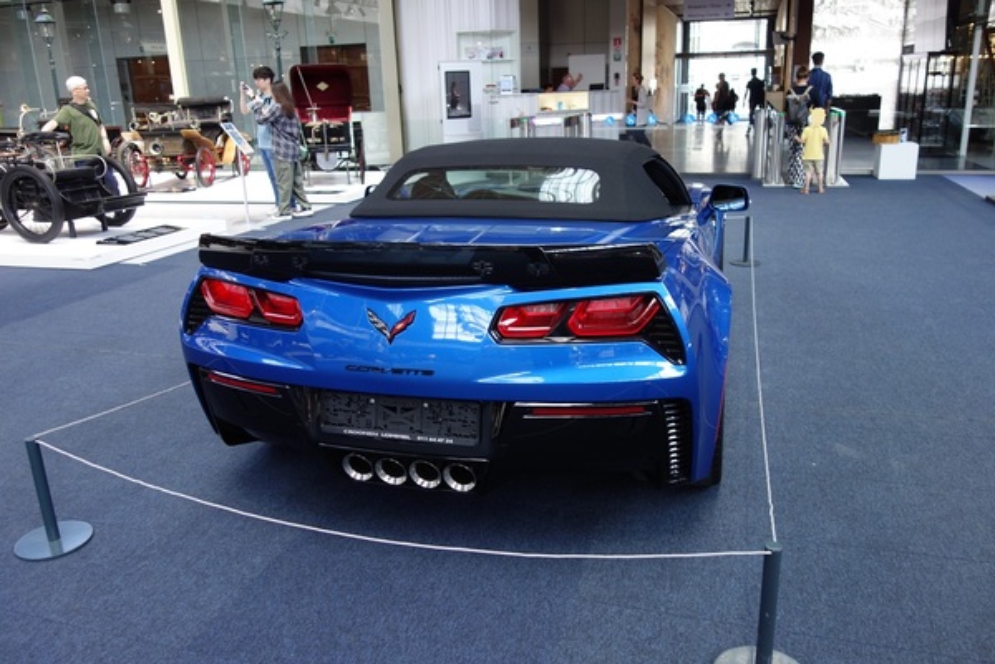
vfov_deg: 46.4
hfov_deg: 65.5
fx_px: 774
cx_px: 498
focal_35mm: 28
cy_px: 332
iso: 125
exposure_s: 1/100
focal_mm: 10.4
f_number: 2
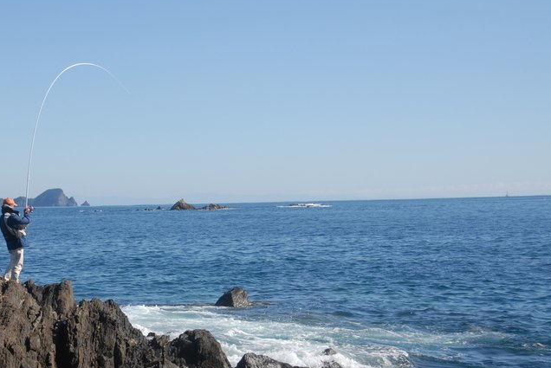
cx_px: 146
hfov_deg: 26.0
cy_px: 254
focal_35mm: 77
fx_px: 1179
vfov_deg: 17.7
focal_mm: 34
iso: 100
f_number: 4.2
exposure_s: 1/750
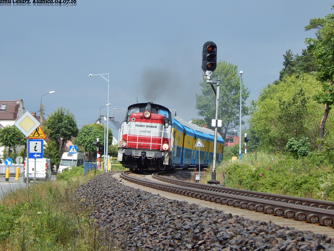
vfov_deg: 10.0
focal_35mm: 149
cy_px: 130
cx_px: 169
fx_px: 1438
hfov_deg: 13.3
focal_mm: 25.3
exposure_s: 1/500
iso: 125
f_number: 4.9
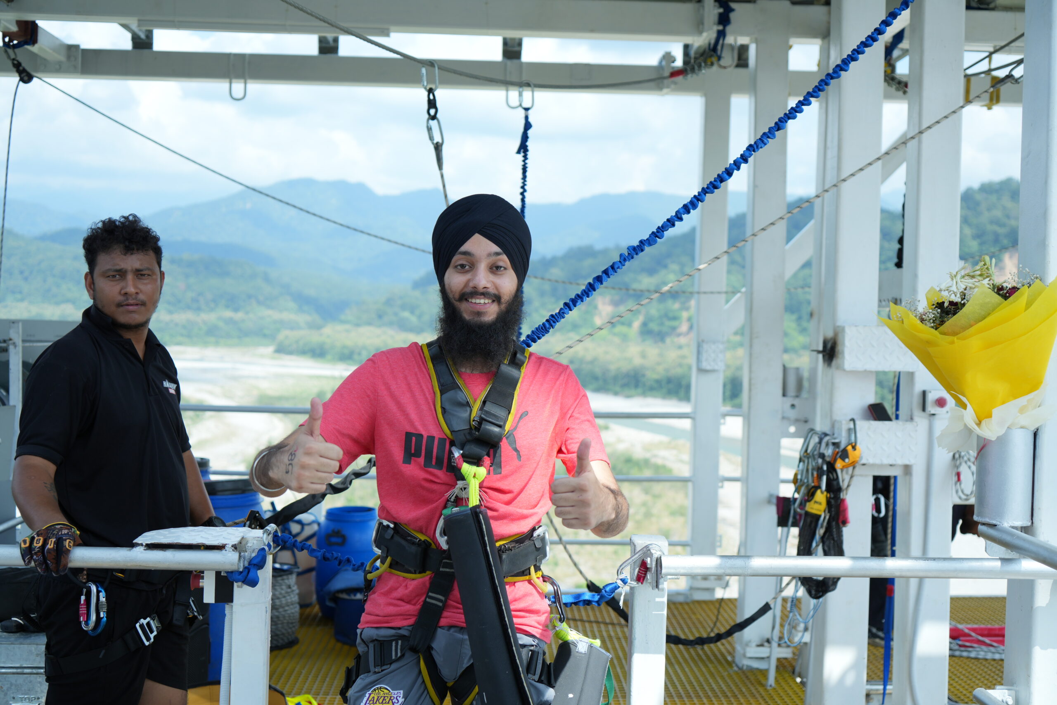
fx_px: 1204
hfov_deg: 47.4
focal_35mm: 41
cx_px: 528
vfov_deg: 32.6
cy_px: 352
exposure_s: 1/640
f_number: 4
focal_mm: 41
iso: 160
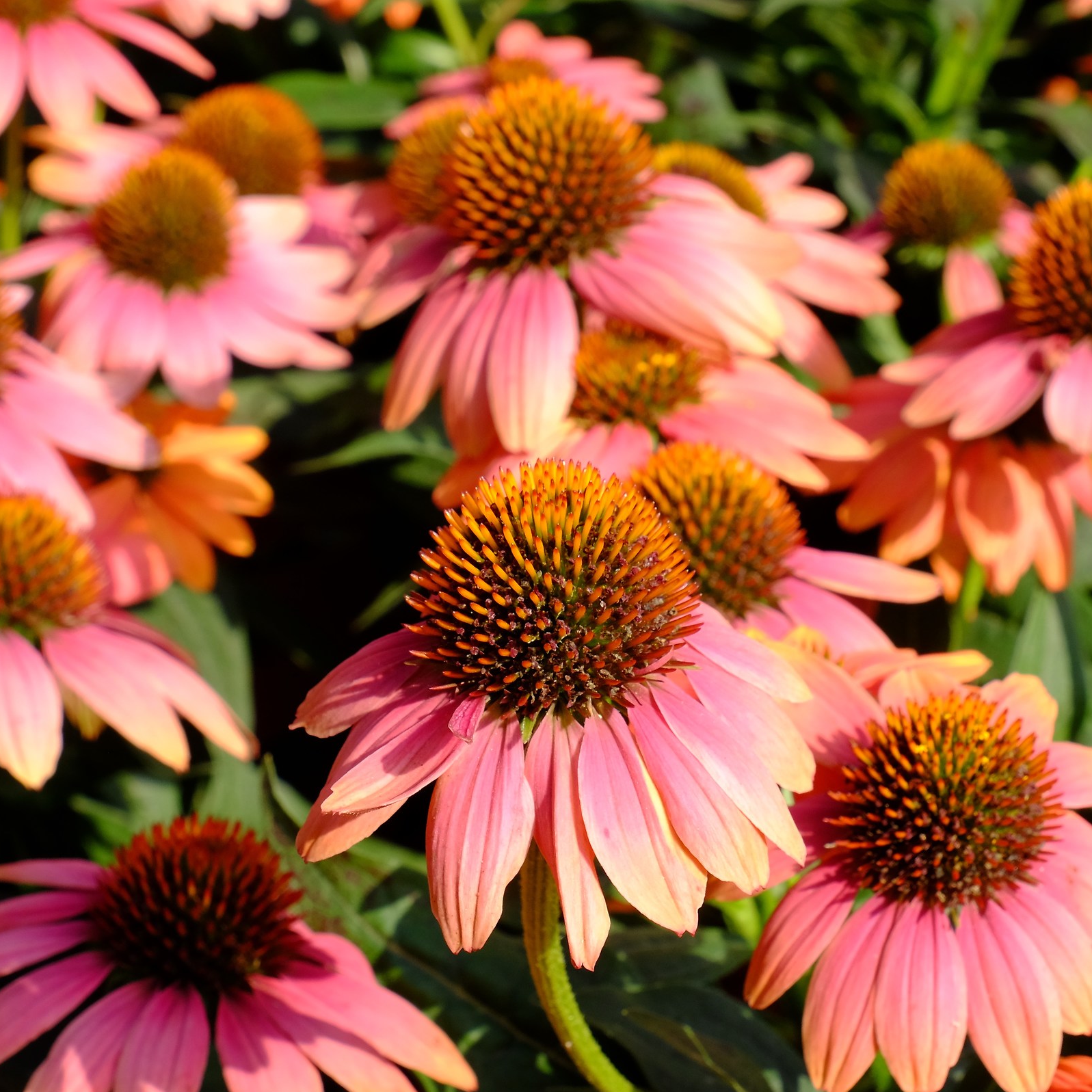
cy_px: 546
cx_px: 540
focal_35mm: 106
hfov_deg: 16.4
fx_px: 3783
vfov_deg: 16.4
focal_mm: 55.6
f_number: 13
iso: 500
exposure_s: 1/180
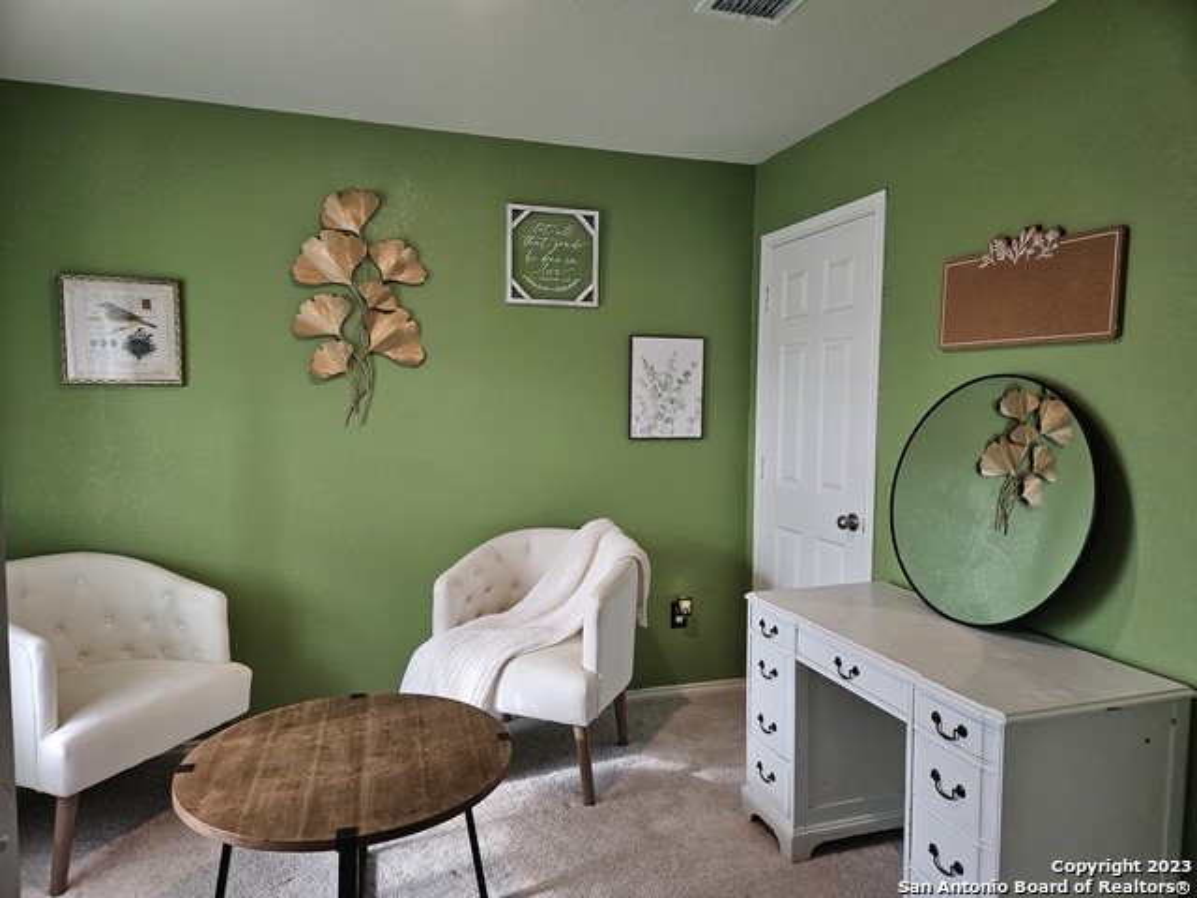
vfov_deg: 58.9
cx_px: 598
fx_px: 795
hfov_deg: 73.9
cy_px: 449
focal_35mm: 23
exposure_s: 1/120
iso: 200
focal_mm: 5.4
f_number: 1.8
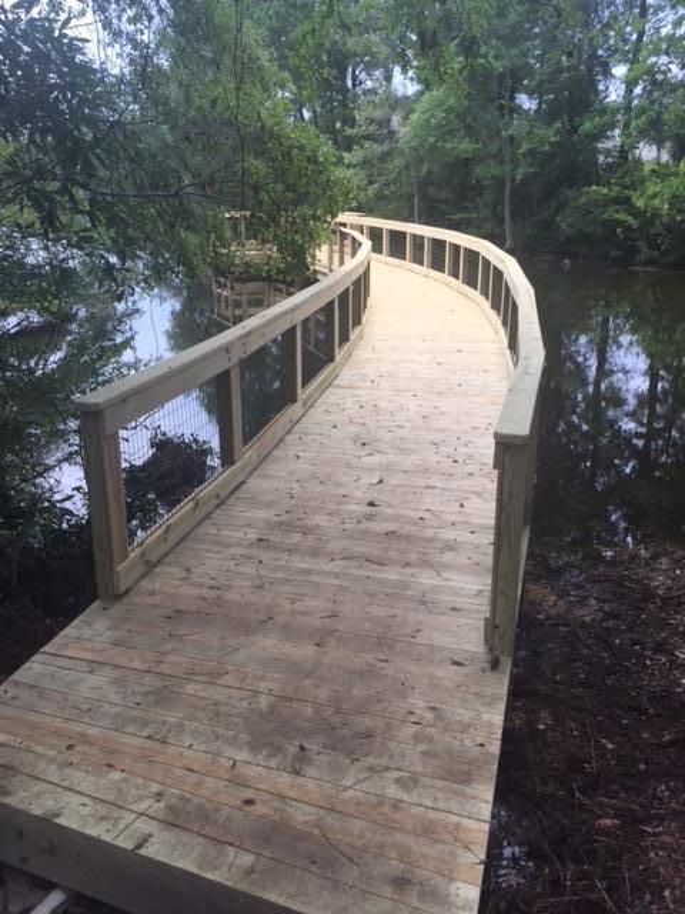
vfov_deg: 61.7
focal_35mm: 29
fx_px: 765
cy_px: 457
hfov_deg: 48.2
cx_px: 342
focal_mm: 4.15
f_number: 2.2
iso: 32
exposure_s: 1/295
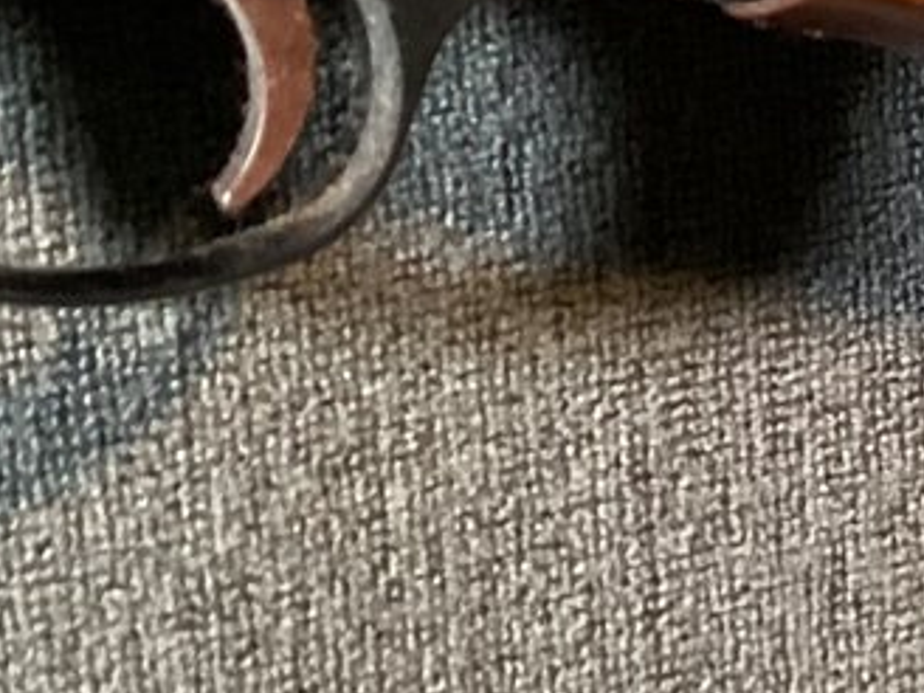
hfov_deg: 12.5
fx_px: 3817
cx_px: 1694
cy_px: -230
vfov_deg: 10.1
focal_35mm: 143
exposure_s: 1/30
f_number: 2.4
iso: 400
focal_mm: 3.3
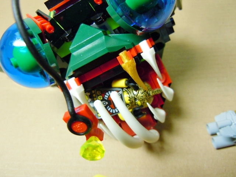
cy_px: 88
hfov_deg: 60.0
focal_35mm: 30
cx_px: 118
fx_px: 205
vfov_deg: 46.8
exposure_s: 1/50
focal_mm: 5.4
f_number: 3.5
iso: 400
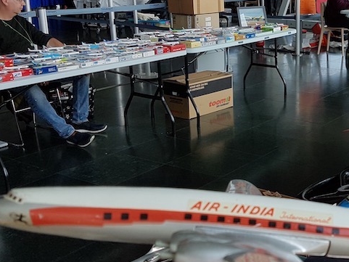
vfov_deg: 27.0
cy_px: 104
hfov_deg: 34.2
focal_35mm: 54
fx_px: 545
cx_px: 292
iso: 40
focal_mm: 4.2
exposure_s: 1/405
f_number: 1.7
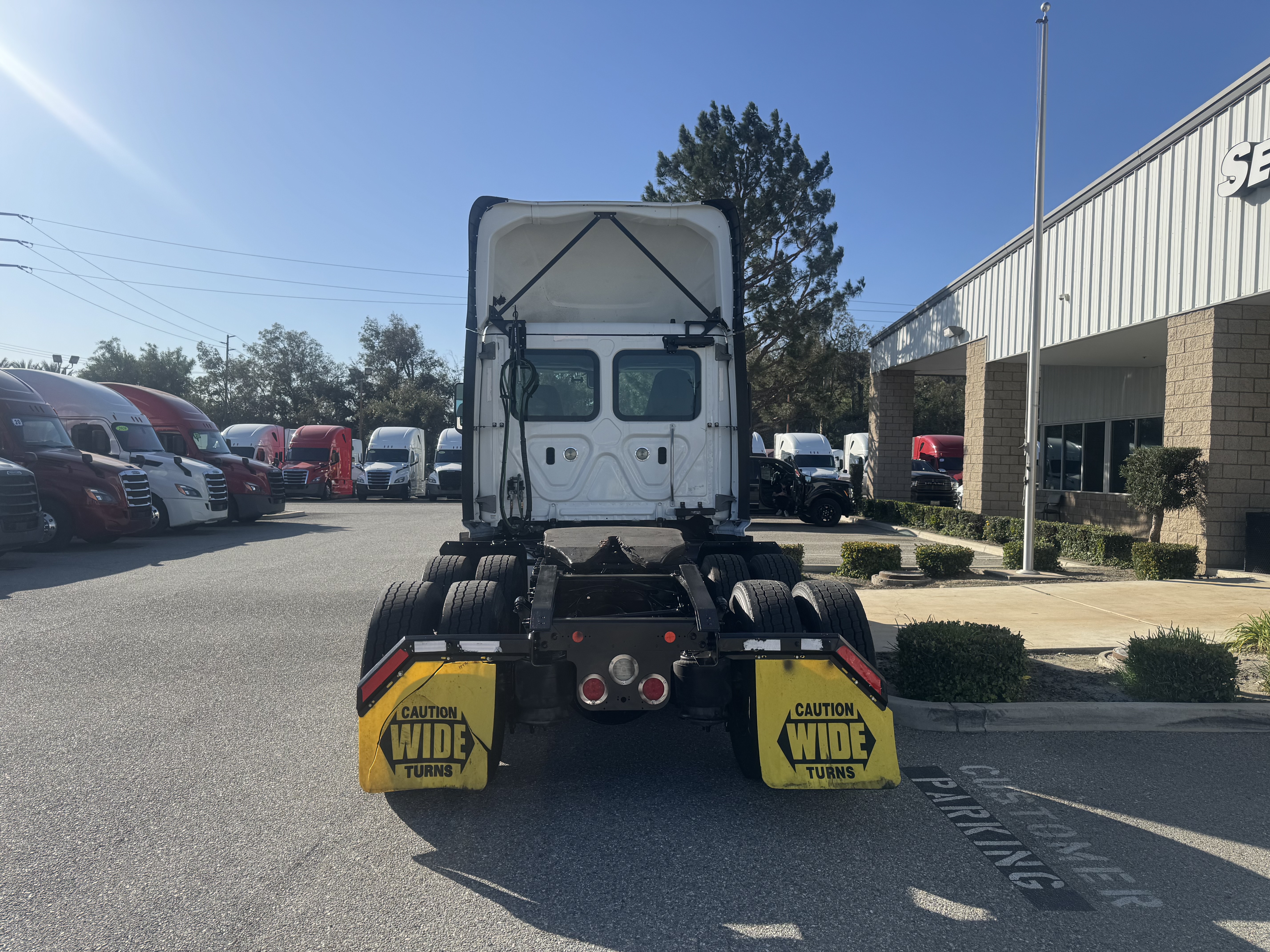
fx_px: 881
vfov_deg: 56.8
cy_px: 476
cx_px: 635
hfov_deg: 71.6
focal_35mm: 24
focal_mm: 6.76
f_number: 1.78
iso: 80
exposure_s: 1/4950
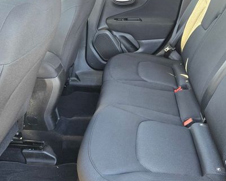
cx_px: 135
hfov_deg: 50.0
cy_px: 103
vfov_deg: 41.0
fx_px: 241
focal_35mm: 36
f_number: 1.8
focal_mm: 5.4
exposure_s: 1/70
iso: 320
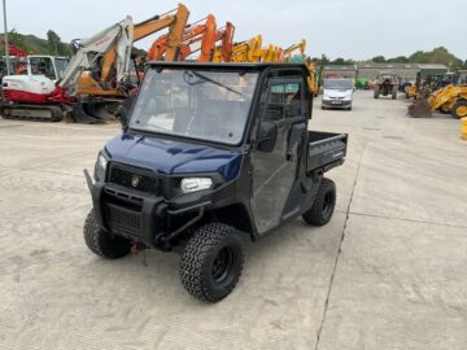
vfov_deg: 48.2
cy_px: 175
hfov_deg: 61.7
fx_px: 391
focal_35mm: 29
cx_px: 234
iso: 16
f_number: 1.8
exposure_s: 1/419
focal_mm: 3
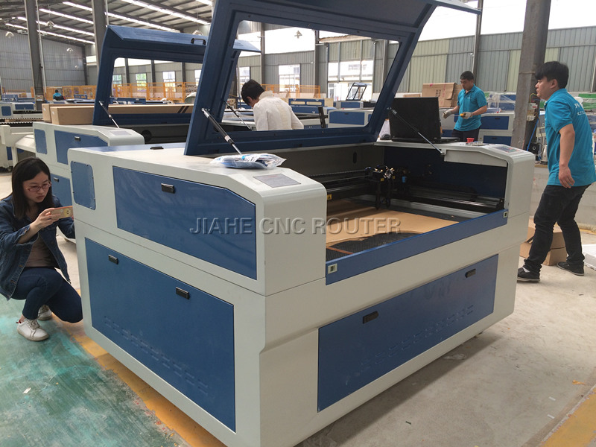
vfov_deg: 48.2
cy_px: 224
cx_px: 298
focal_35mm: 29
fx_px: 499
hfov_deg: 61.7
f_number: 2.2
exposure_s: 1/120
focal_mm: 4.15
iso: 40
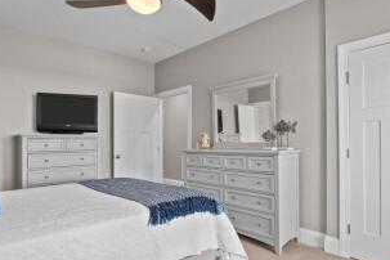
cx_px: 194
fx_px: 238
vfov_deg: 57.1
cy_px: 146
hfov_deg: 78.6
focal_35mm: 22
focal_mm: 14
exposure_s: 1/4
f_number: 8
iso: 250
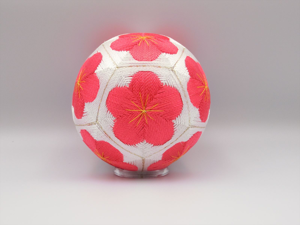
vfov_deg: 36.0
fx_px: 347
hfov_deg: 46.8
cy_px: 112
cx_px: 150
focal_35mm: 40
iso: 125
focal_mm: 7.15
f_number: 4
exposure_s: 1/125
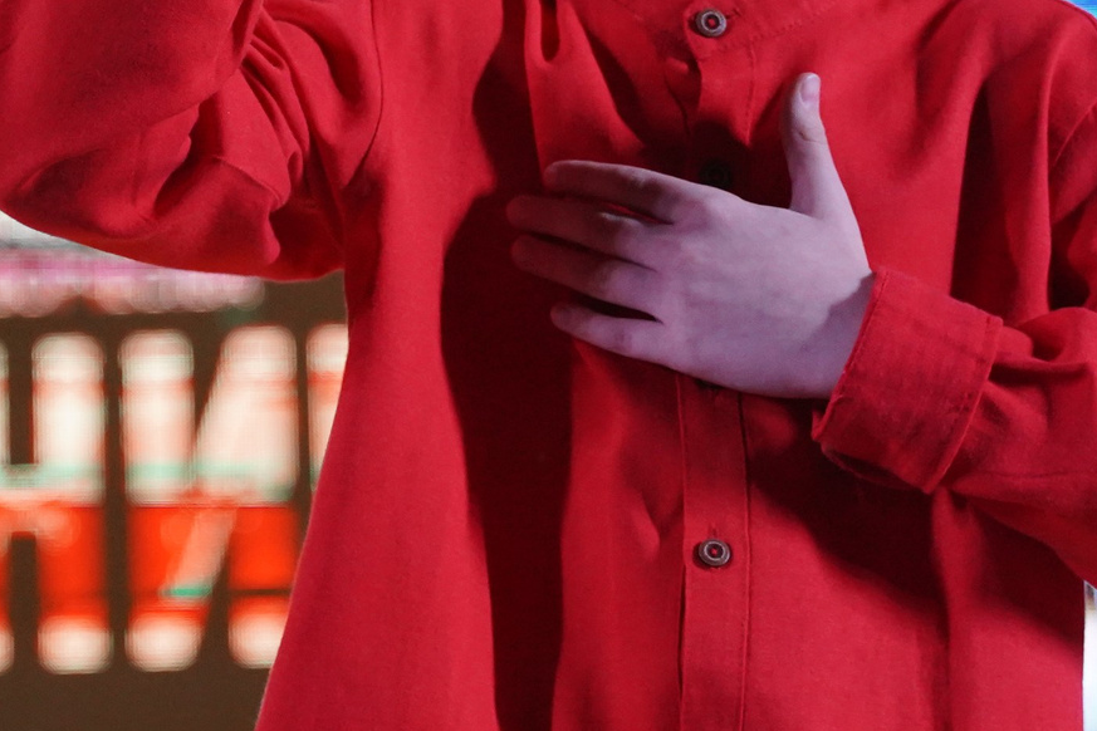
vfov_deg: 6.2
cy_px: 127
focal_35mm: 220
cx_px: 552
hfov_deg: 9.4
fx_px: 6703
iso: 3200
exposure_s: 1/640
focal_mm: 75
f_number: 4
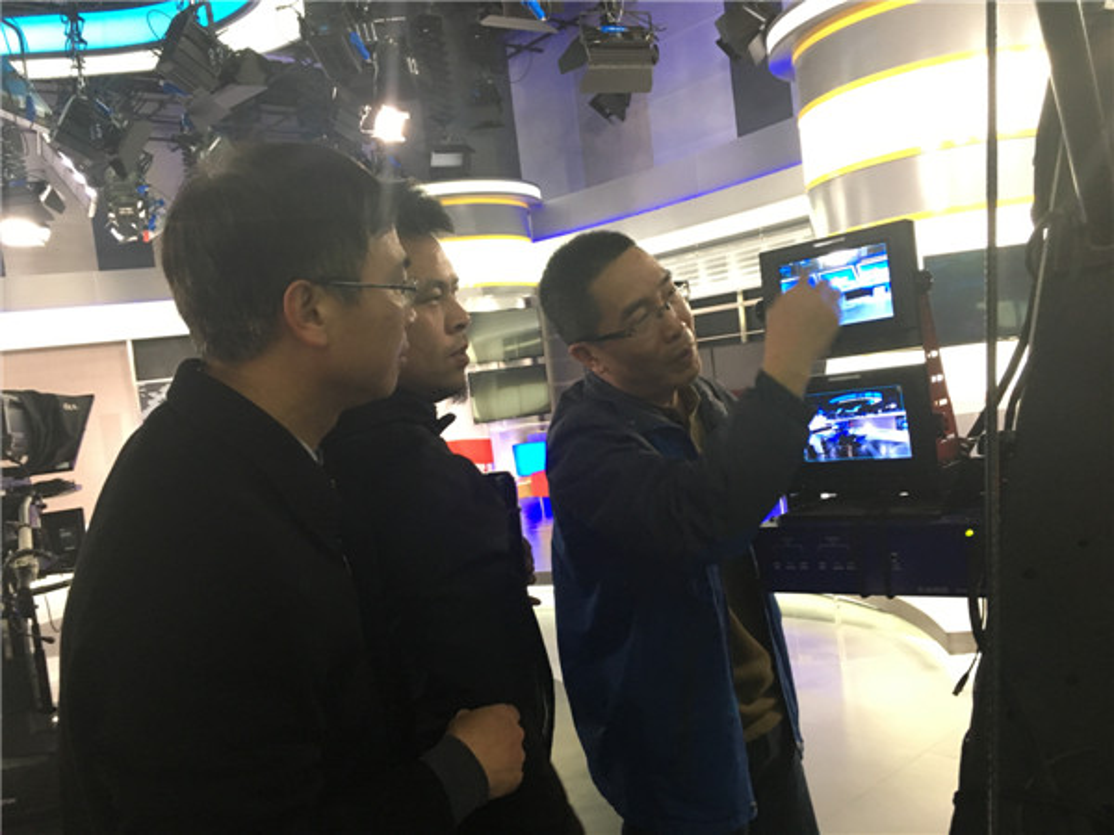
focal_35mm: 29
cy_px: 418
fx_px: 933
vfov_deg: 48.2
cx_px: 557
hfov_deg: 61.7
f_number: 2.2
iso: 200
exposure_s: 1/20
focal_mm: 4.15
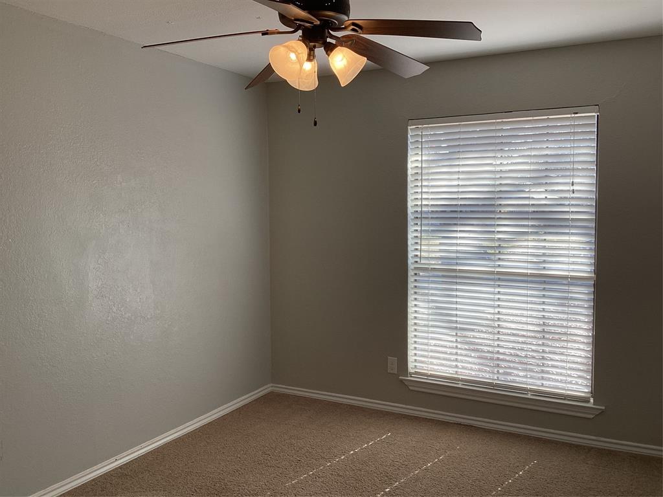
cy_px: 248
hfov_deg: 58.4
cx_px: 332
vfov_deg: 45.4
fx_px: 594
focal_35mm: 31
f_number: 2.4
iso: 25
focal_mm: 3.3
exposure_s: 1/120
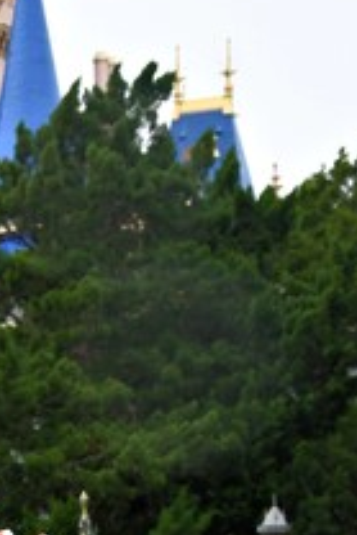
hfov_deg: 7.1
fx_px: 2792
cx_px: -283
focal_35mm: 188
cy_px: 661
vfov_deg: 10.7
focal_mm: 34
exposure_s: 1/250
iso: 400
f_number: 9
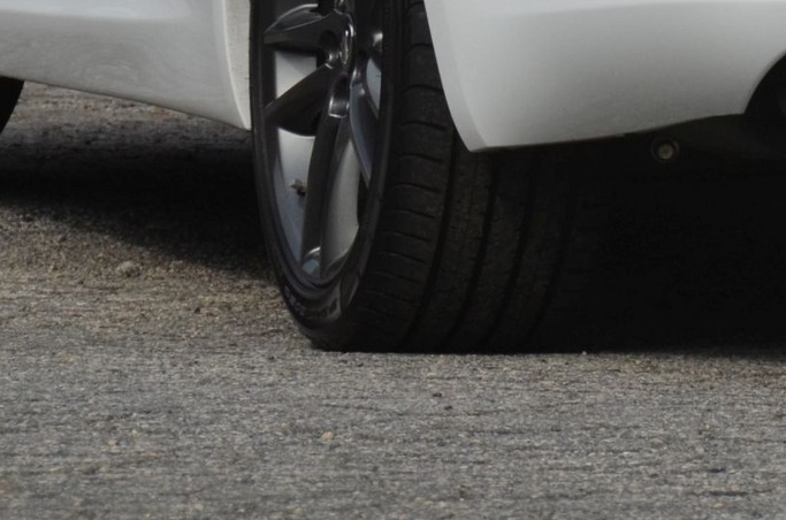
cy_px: -414
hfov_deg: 3.6
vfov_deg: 2.4
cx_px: 903
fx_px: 12565
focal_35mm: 577
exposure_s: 1/1600
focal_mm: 105
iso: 400
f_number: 7.1
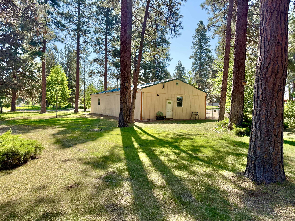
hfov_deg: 71.6
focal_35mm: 24
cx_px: 148
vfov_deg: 56.8
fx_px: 204
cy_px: 110
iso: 100
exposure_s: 1/1585
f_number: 1.78
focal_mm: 6.76
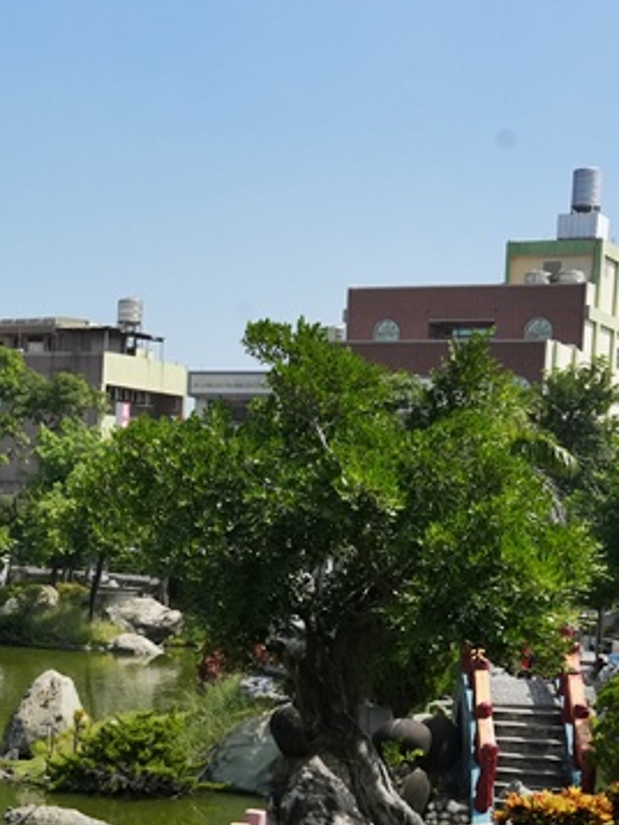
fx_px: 1670
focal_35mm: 70
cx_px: -81
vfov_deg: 26.9
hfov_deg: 20.0
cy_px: 722
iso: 1600
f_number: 10
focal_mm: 25.4
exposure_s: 1/3200
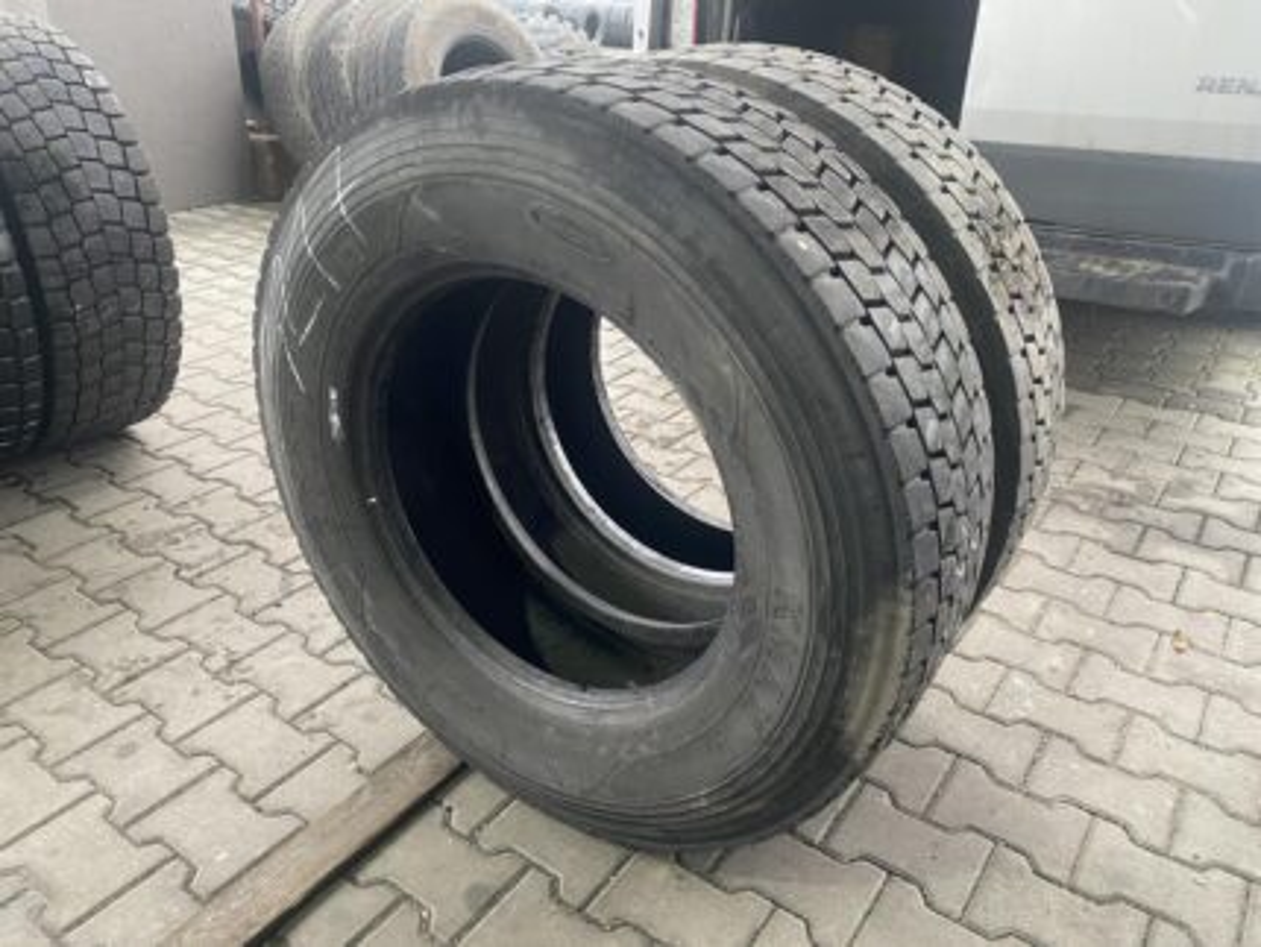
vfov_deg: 53.1
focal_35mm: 26
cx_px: 630
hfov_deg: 67.3
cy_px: 474
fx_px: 948
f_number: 1.8
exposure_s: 1/50
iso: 200
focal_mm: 4.25
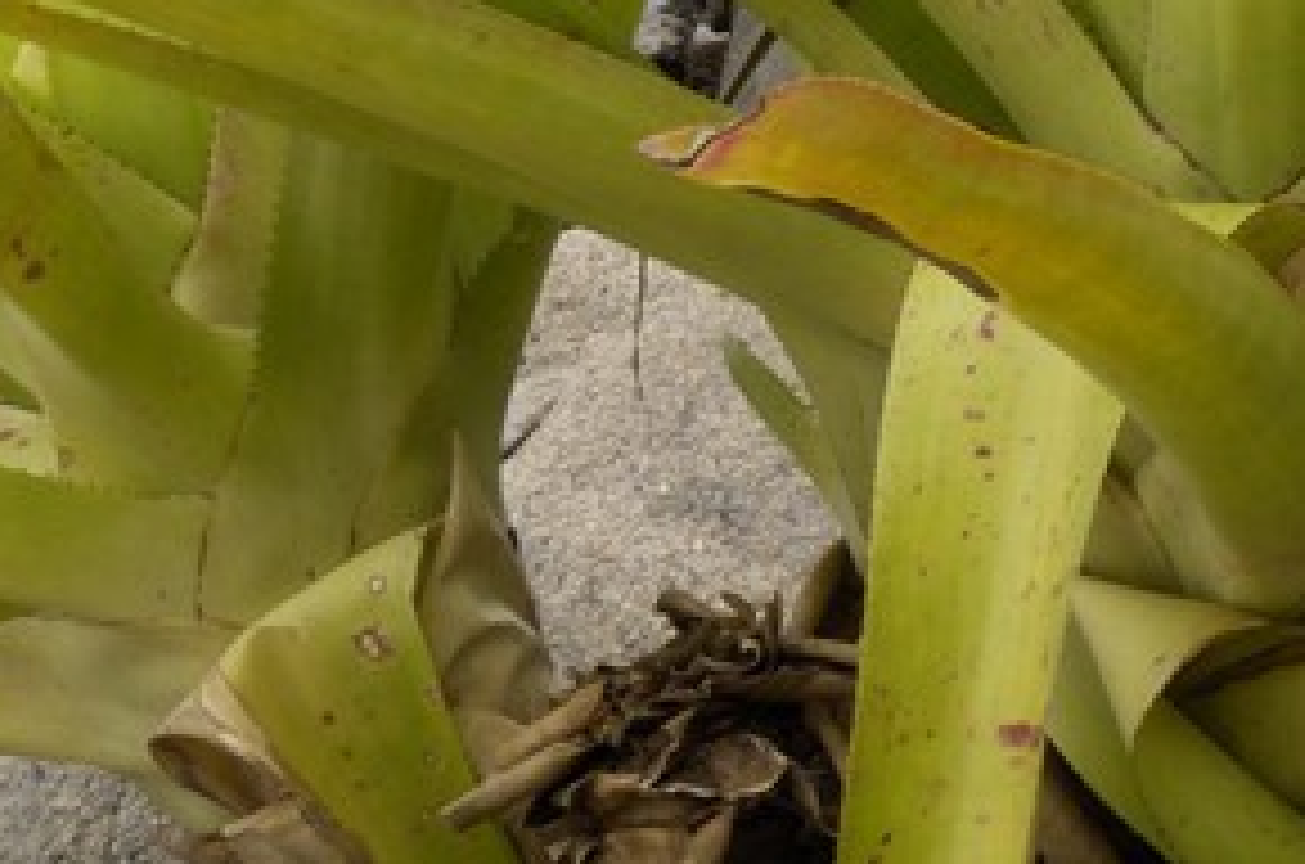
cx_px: 3051
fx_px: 4196
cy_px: -670
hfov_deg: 13.4
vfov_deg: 11.0
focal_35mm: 116
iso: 100
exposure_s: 1/100
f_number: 10
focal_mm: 14
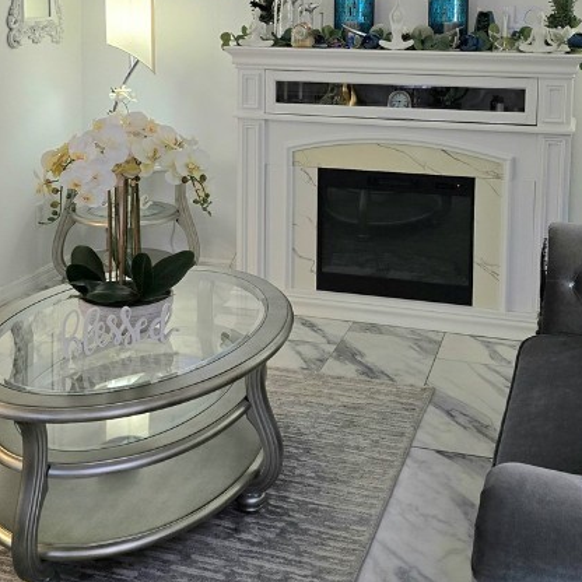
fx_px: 951
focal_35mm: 50
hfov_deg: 34.0
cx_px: 288
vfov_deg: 32.8
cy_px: 95
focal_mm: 6.3
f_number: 1.7
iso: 320
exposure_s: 1/120
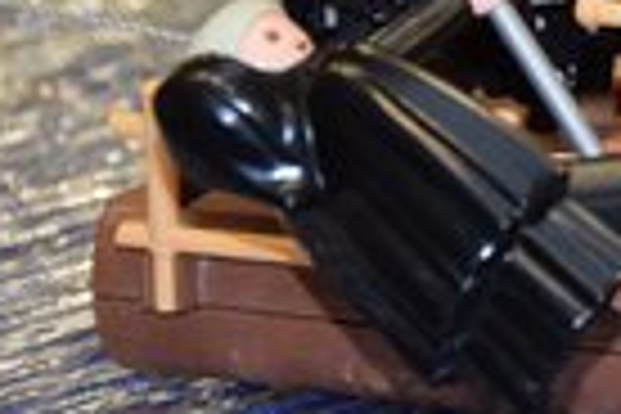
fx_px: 4950
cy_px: -74
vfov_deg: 4.8
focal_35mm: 287
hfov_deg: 7.1
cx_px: 778
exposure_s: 1/60
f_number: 5.3
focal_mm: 66
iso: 800
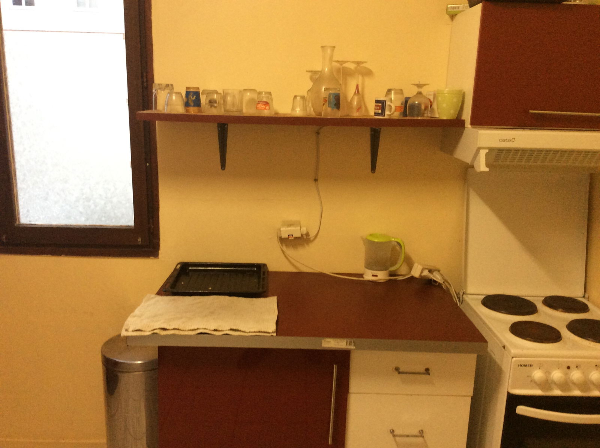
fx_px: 554
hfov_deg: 56.9
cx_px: 300
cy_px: 224
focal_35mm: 32
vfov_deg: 44.1
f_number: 2.4
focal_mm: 3.3
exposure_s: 1/25
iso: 125
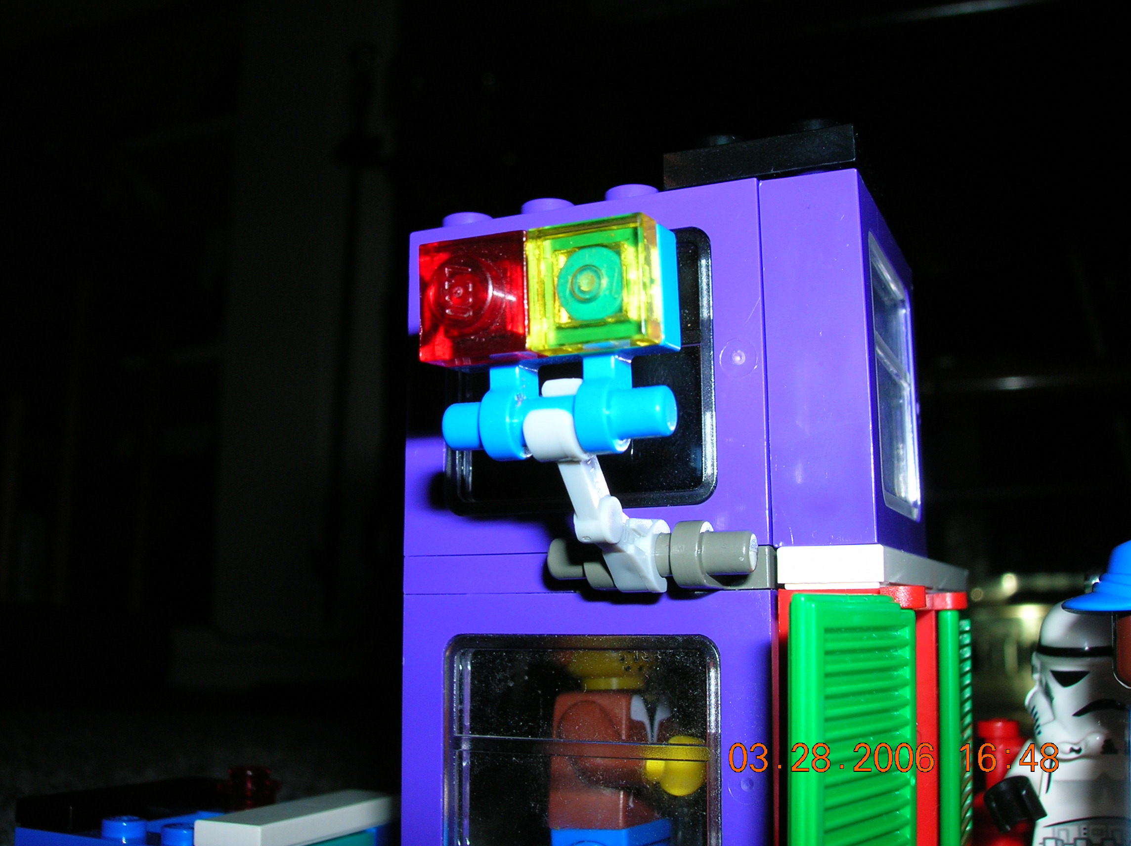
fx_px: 1175
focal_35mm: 36
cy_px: 423
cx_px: 566
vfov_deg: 39.6
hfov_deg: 51.4
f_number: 4.9
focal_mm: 6
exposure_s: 1/60.1
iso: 50
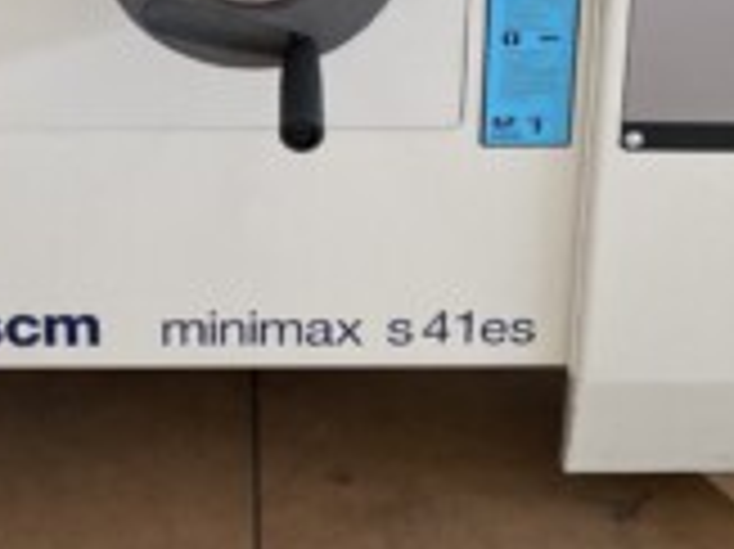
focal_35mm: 96
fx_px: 2034
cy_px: -400
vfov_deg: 13.9
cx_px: 279
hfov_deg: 20.4
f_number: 1.8
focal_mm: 4.25
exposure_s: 1/121
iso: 100
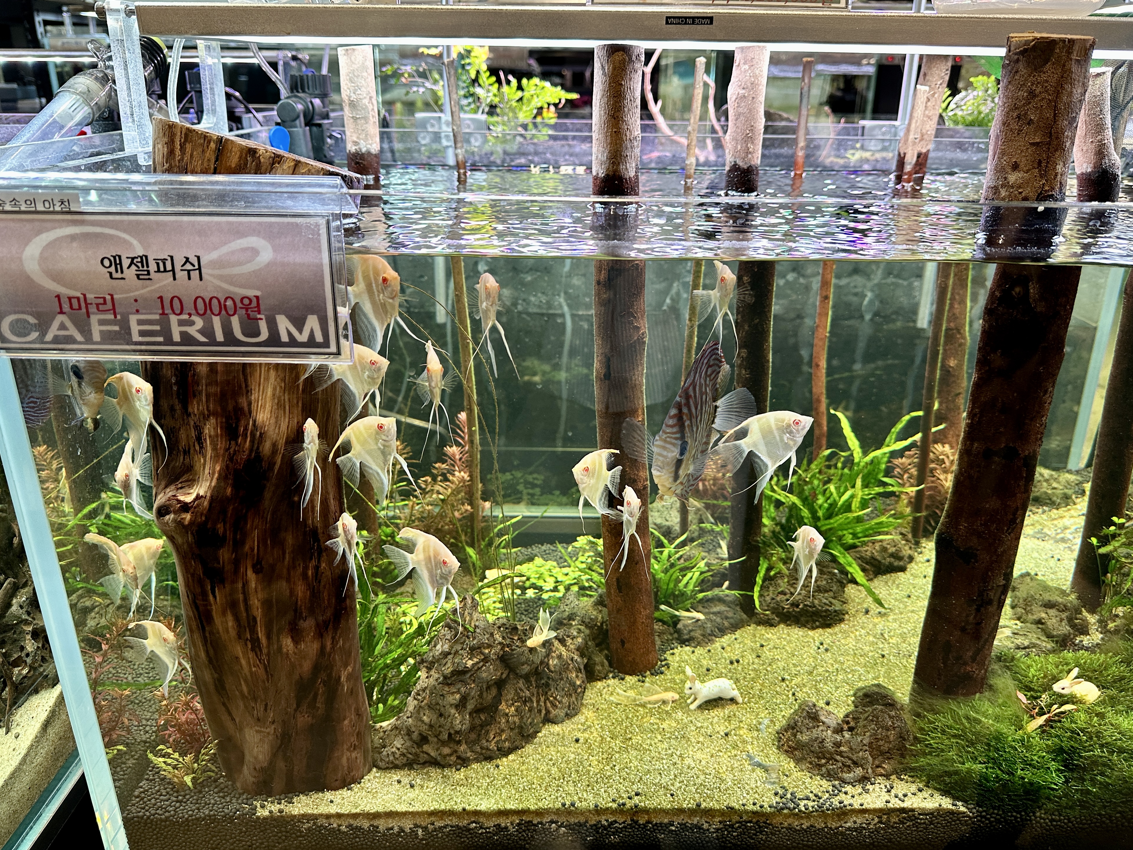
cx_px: 569
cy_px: 421
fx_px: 818
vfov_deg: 54.9
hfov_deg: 69.4
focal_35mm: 25
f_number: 1.78
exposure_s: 1/120
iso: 200
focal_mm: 6.86
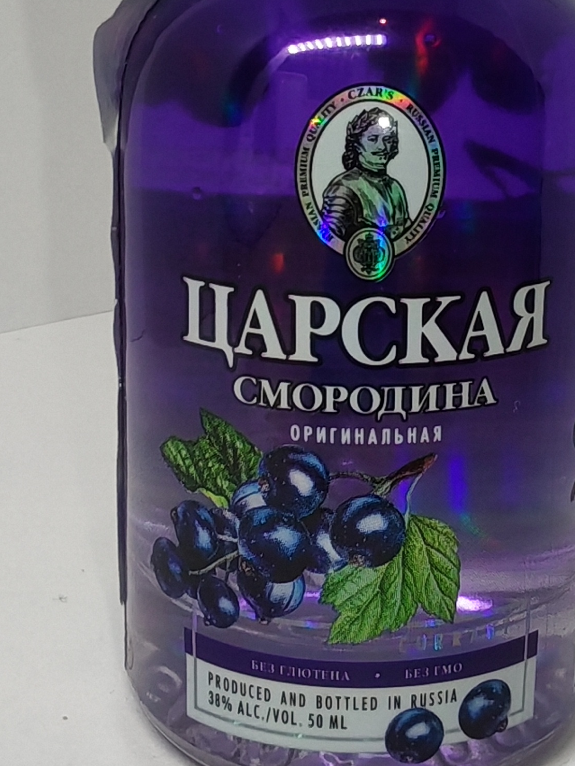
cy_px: 132
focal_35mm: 73
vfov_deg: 26.1
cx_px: 352
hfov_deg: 20.1
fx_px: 1616
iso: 64
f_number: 2.2
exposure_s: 1/100
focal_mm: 1.96
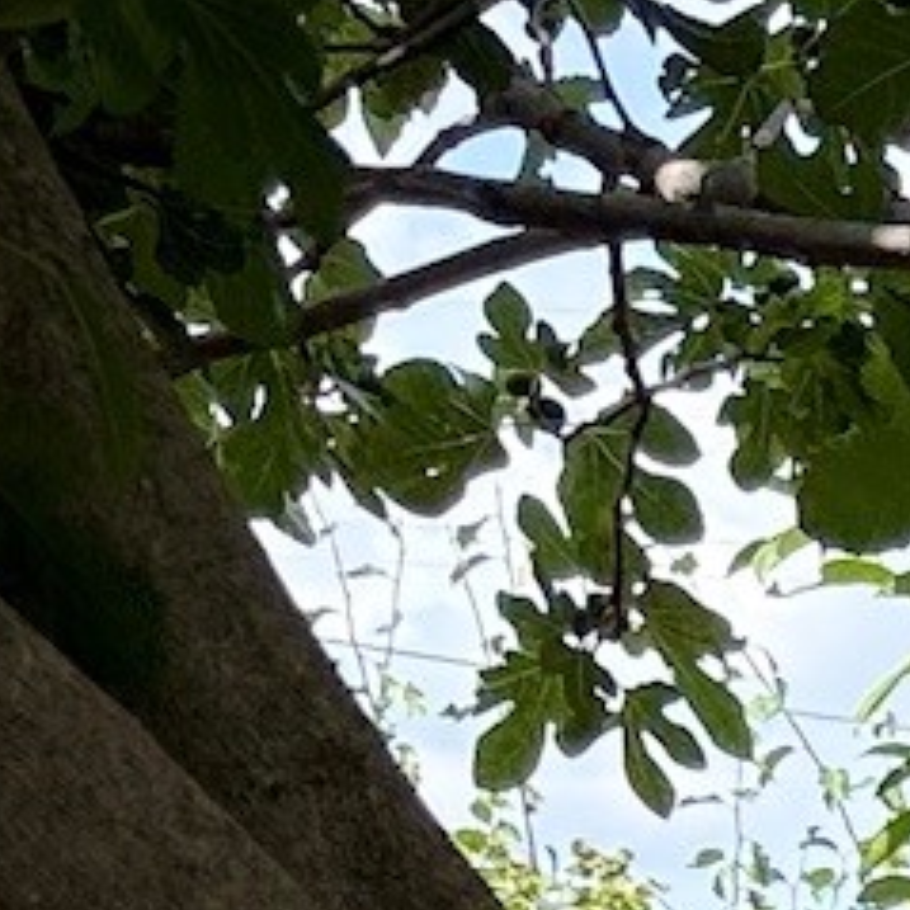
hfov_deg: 7.3
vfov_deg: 8.1
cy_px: 2818
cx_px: 3537
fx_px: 5413
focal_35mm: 182
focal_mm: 6.76
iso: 100
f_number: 1.78
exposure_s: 1/1901
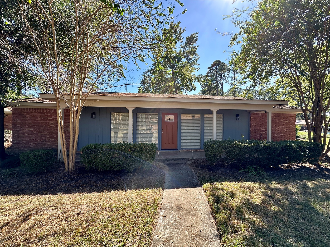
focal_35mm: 14
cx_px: 165
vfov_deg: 85.7
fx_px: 133
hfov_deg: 102.1
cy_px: 124
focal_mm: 2.22
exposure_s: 1/445
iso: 40
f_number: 2.2
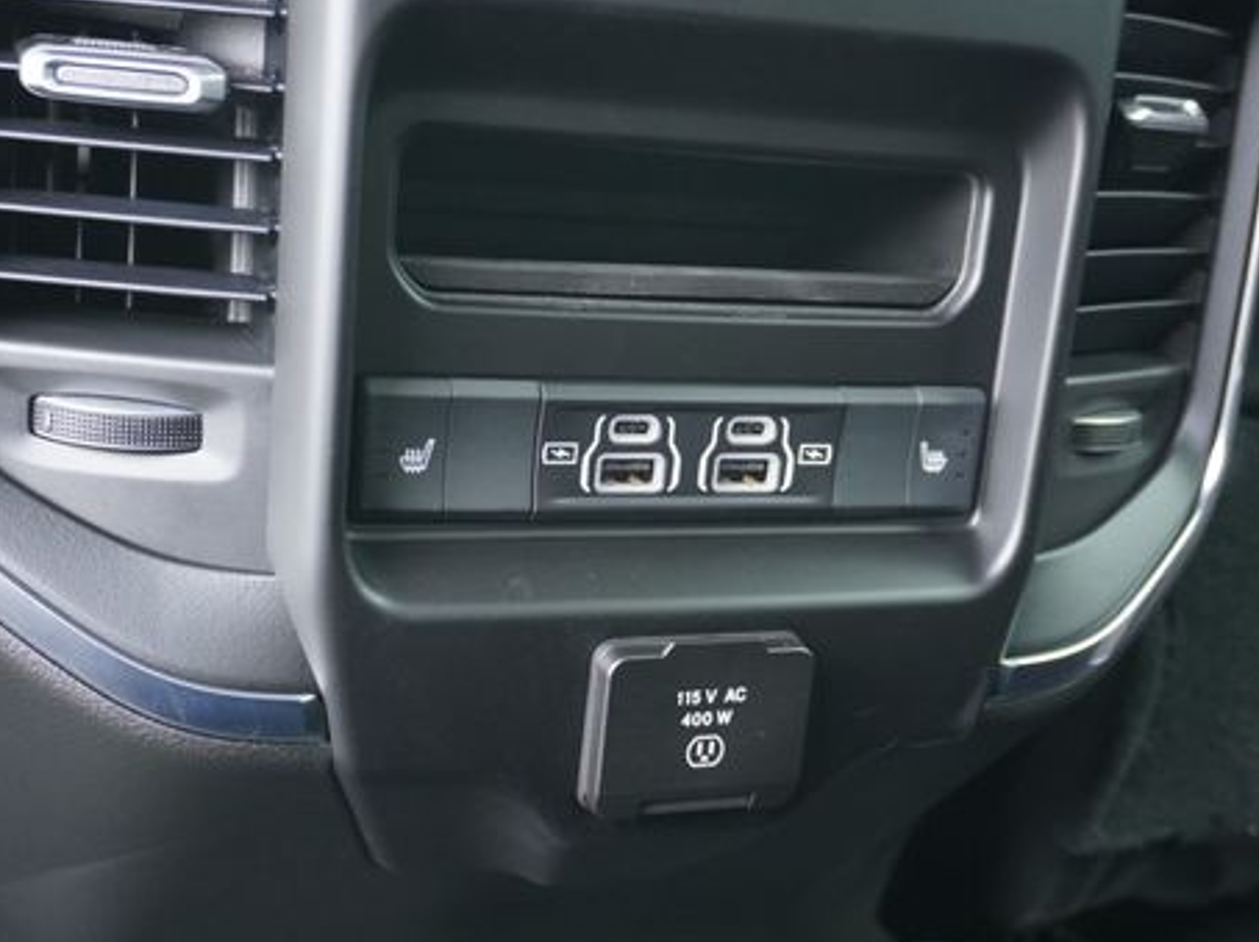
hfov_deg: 38.9
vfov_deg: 29.6
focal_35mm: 49
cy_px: 564
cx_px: 564
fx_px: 1781
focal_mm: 24
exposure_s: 1/60
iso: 1250
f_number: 4.5
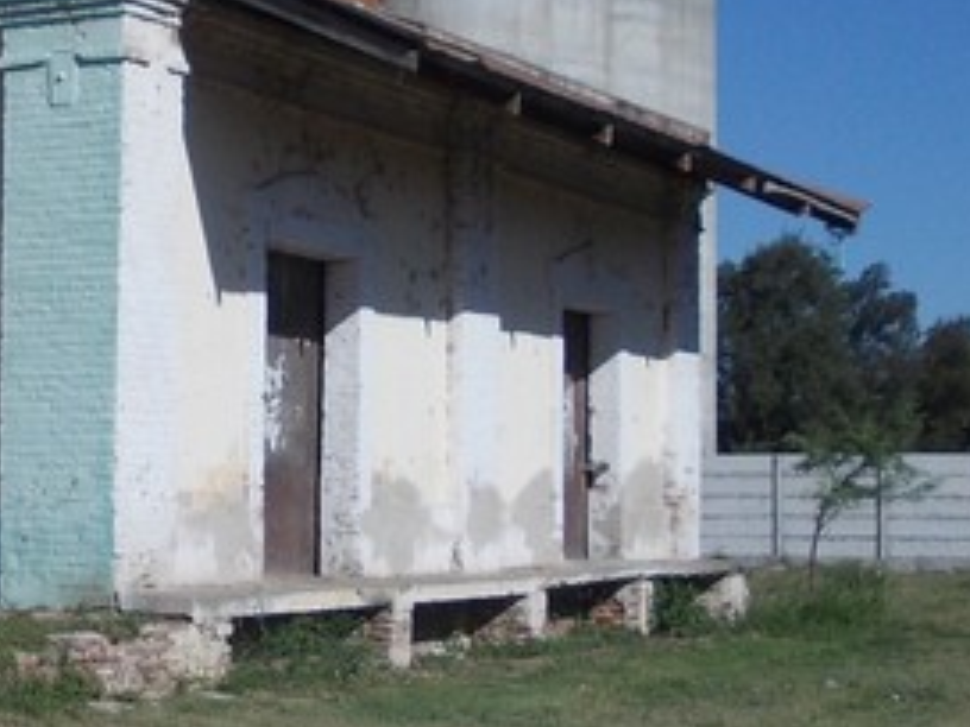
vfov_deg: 13.8
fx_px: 2998
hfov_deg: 18.0
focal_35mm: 107
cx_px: 18
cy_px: 367
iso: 80
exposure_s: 1/640
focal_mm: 5.3
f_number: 6.2
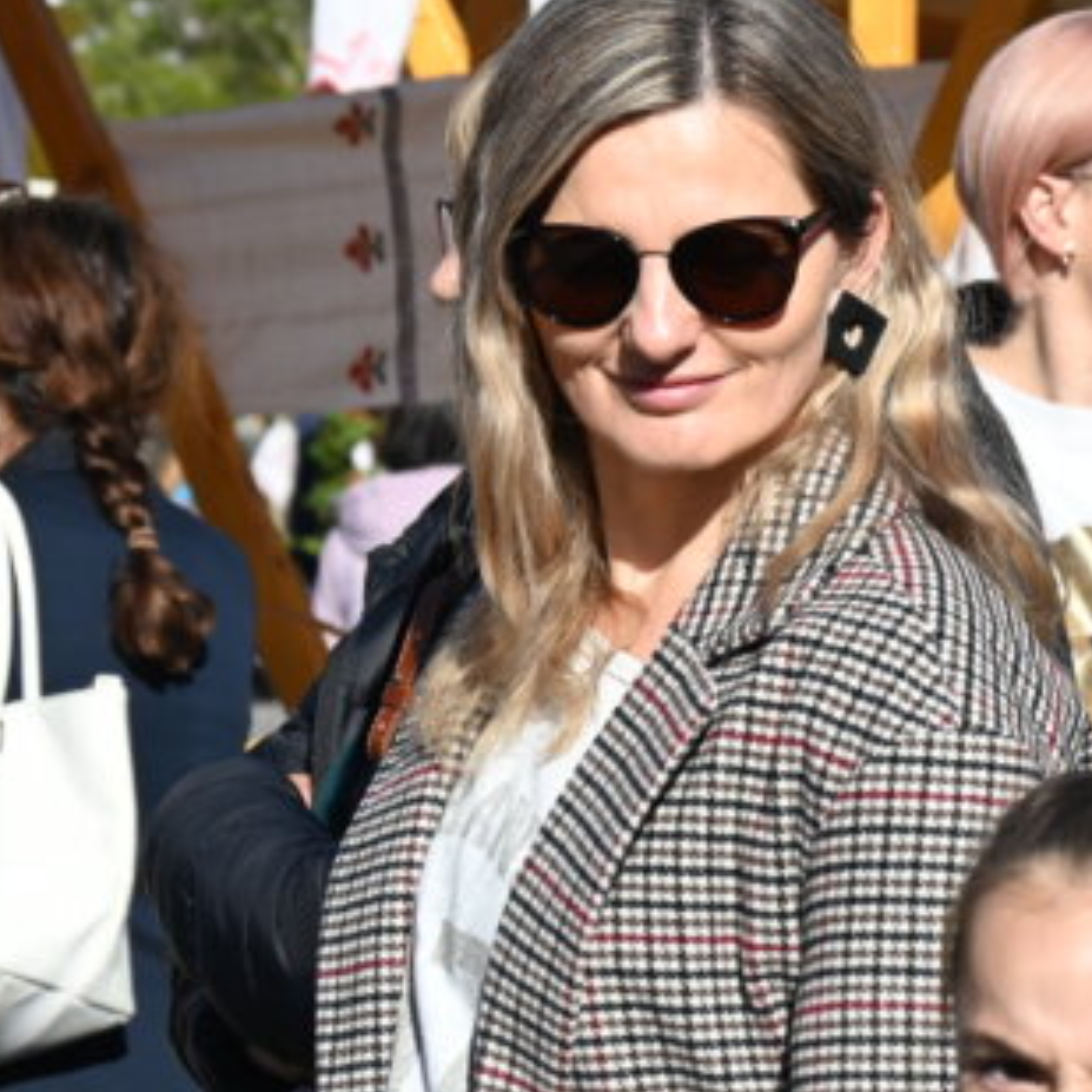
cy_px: 967
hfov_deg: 11.1
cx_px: 1177
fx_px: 5532
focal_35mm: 155
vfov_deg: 11.2
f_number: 5.6
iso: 100
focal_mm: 55
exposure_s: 1/500
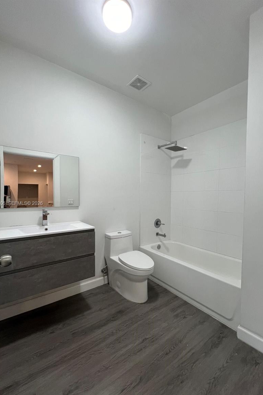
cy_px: 204
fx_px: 153
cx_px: 133
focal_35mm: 14
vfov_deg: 104.2
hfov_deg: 81.2
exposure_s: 1/120
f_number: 1.8
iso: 160
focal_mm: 1.57
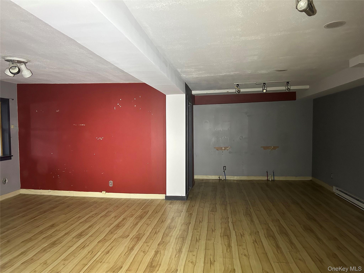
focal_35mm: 26
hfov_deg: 67.3
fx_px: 273
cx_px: 182
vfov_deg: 53.1
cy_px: 136
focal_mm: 5.7
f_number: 1.5
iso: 500
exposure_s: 1/60
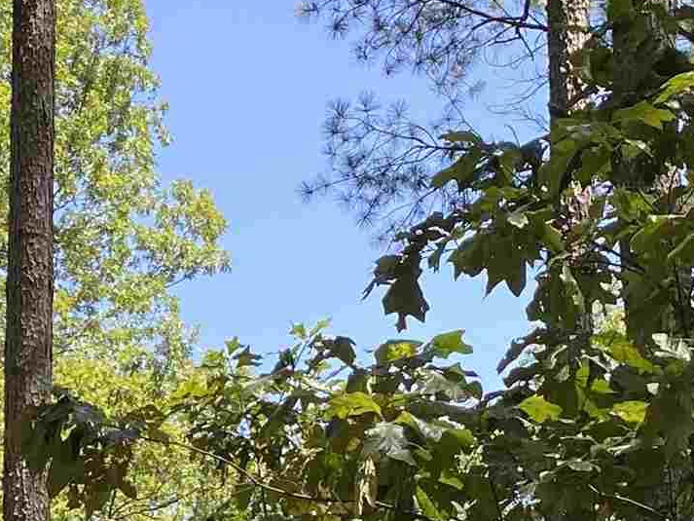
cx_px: 6
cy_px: 889
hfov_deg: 17.2
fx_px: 2246
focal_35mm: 112
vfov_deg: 12.3
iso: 32
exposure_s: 1/285
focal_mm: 4.25
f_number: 1.8
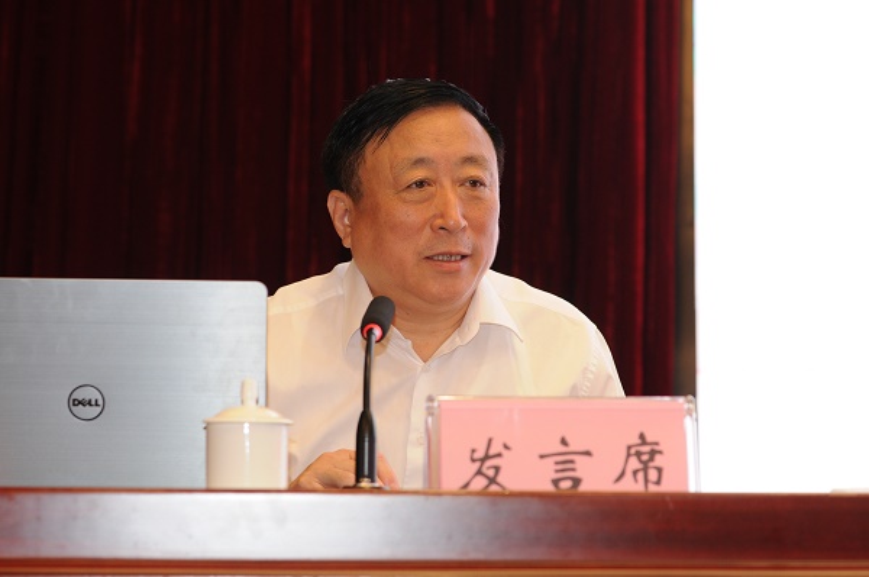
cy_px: 288
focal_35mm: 105
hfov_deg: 19.5
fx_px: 2530
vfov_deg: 13.0
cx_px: 434
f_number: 4
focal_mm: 70
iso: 400
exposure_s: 1/60
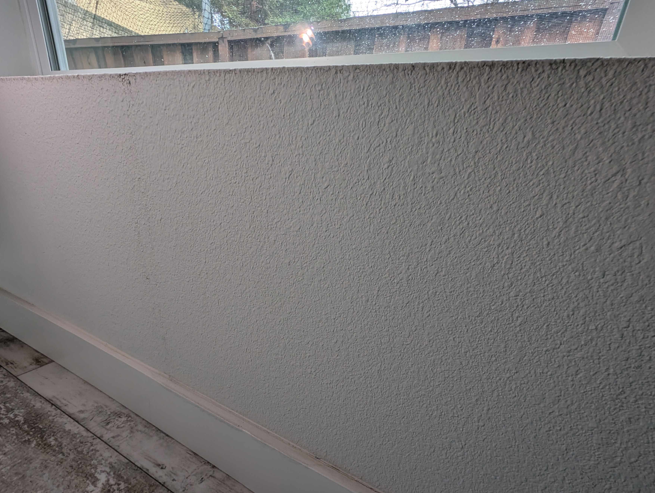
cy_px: 272
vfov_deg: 85.5
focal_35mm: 14
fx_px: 265
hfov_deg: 101.9
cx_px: 346
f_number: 1.95
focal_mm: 2.23
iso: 86
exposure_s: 1/18.2
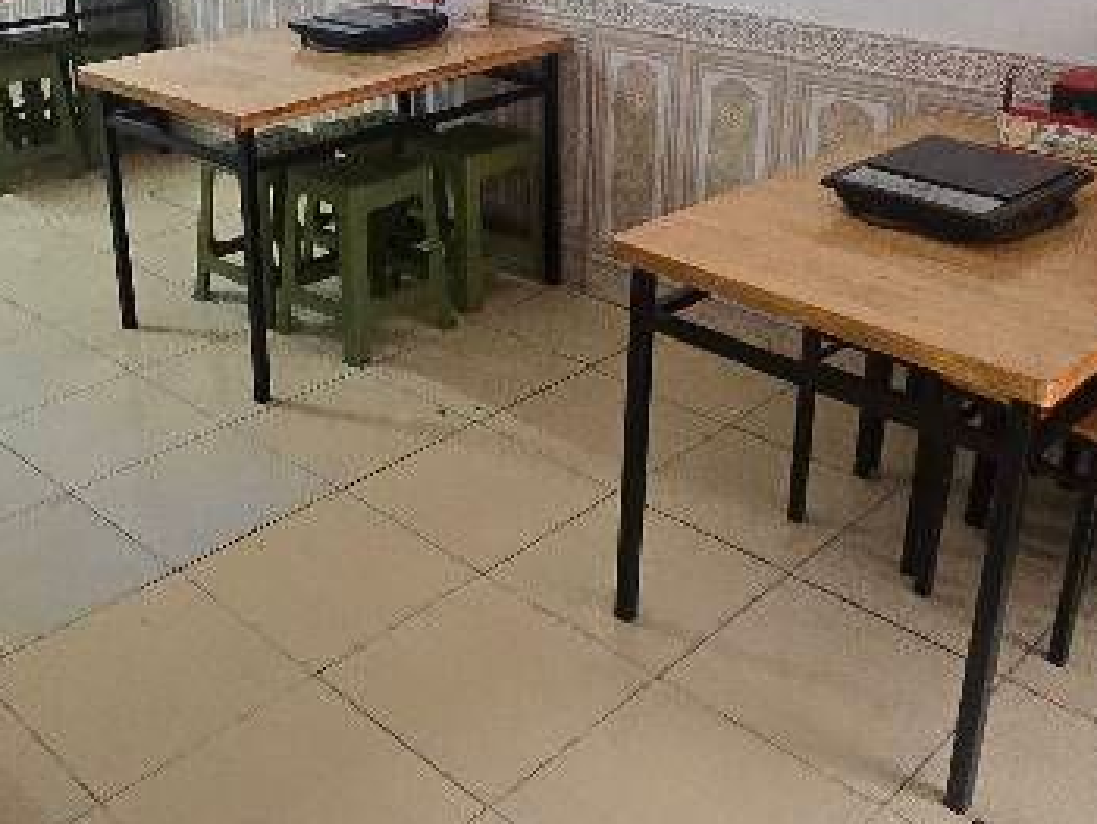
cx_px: 442
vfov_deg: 36.8
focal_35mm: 38
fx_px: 1205
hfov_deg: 48.7
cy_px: 204
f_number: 2.2
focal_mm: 2.2
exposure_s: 1/50
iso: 400
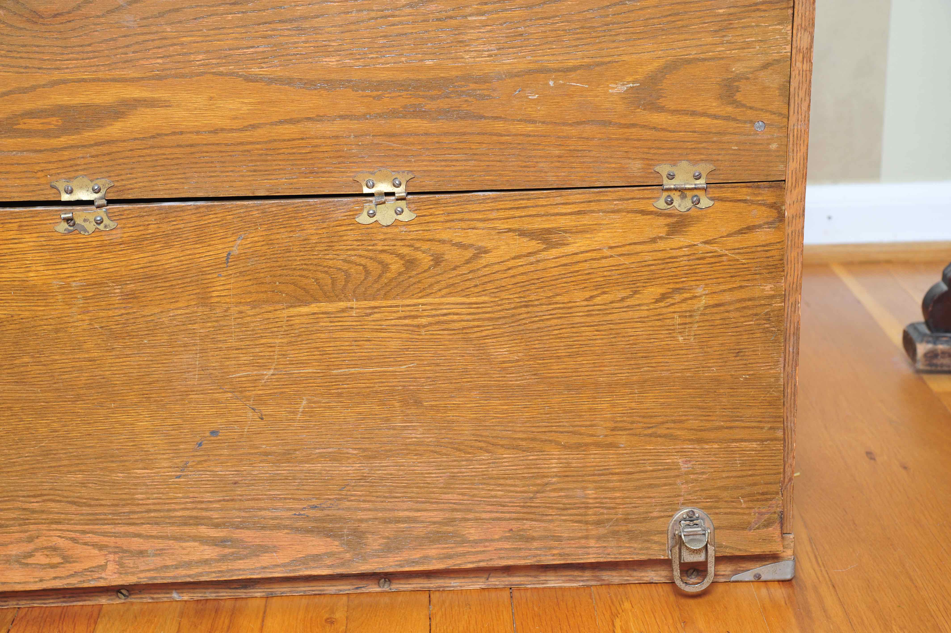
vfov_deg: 18.2
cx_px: 476
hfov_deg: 27.0
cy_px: 316
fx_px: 1980
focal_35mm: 75
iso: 500
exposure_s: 1/125
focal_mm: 75
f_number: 10
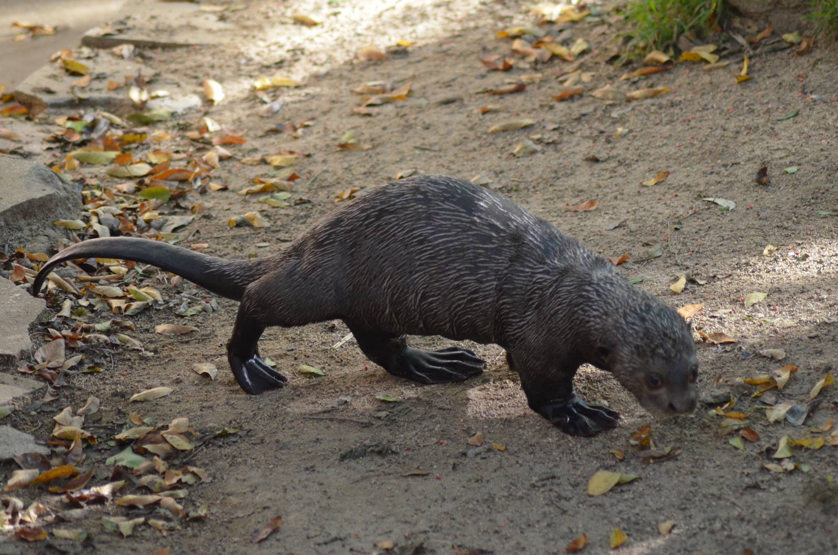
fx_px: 6795
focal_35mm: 292
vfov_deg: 4.7
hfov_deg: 7.1
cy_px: 278
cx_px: 419
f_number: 4.8
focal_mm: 195
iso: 2200
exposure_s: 1/500
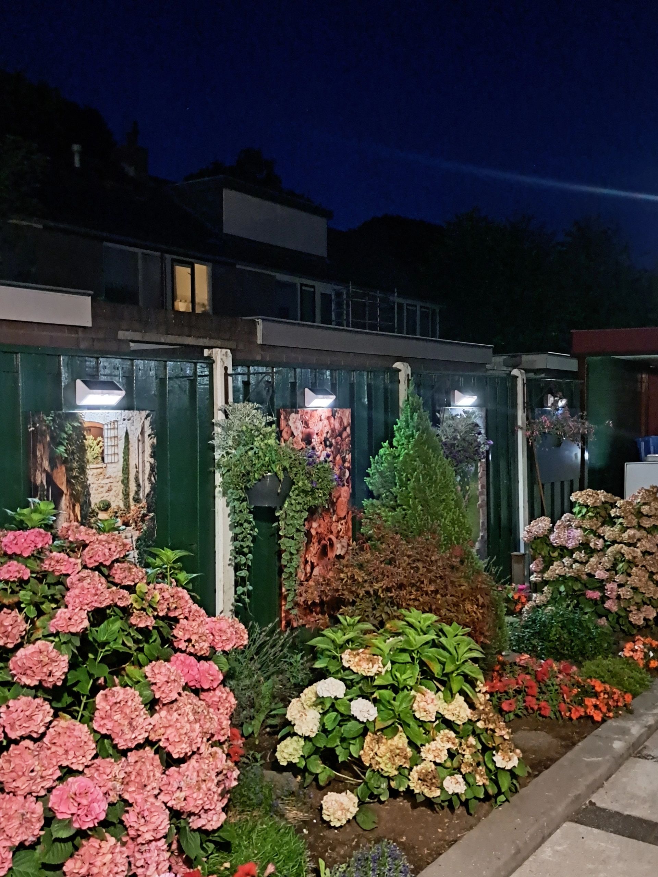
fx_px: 608
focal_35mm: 24
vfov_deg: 71.6
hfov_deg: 56.8
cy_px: 438
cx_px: 329
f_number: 1.8
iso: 2000
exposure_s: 1/7
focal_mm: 5.23
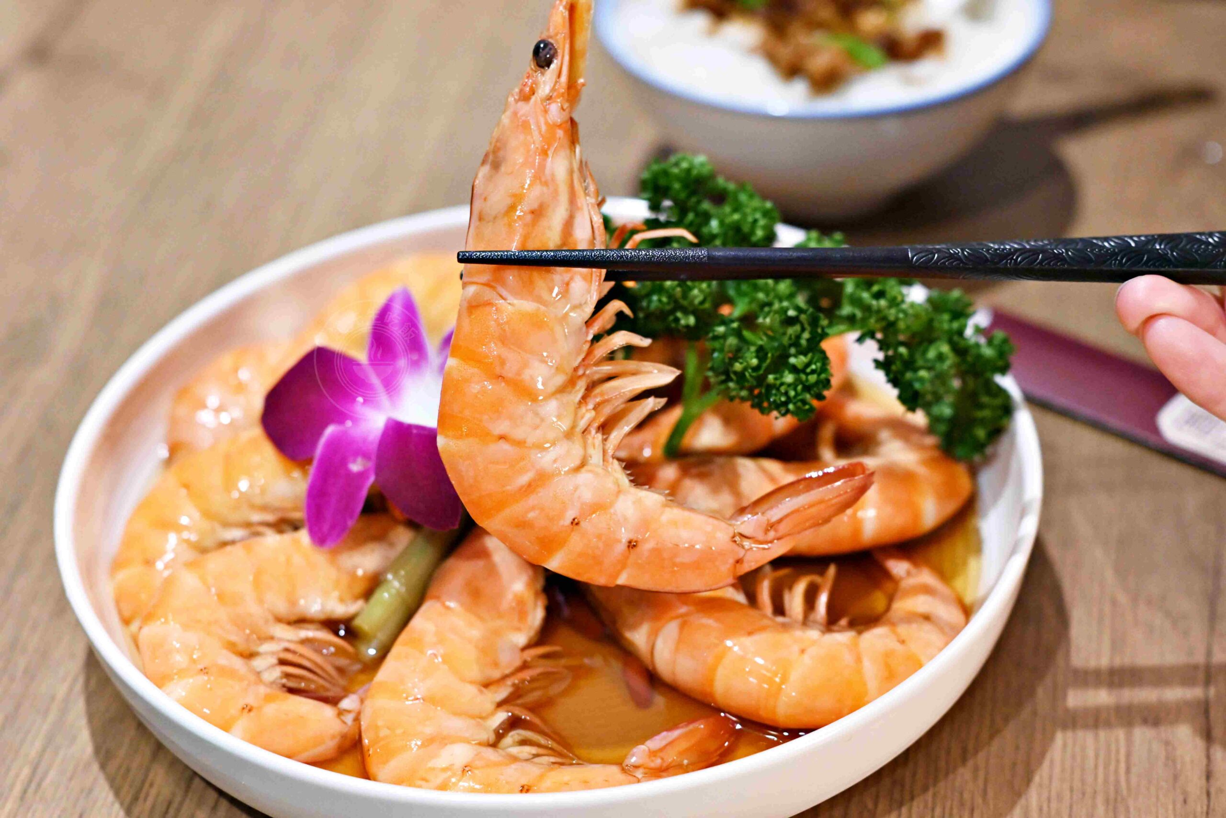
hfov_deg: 27.0
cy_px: 409
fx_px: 2554
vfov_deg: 18.2
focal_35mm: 75
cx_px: 613
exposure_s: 1/200
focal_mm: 50
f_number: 3.2
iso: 1800
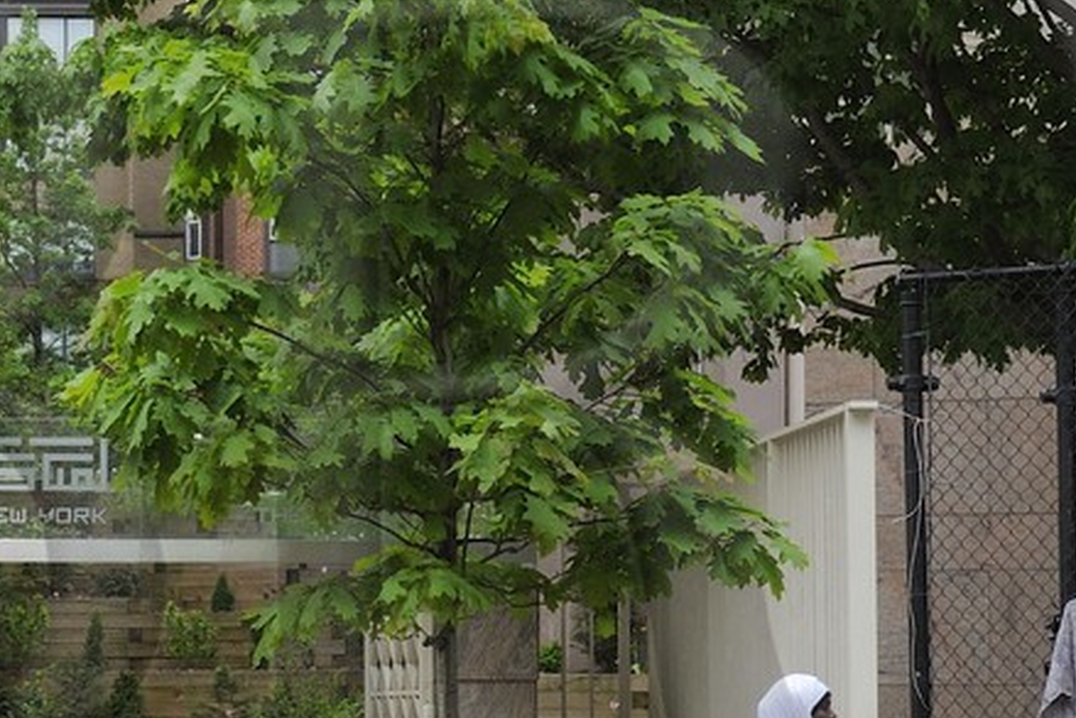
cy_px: 407
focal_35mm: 153
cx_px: 216
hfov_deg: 13.4
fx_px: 4574
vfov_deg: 9.0
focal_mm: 42
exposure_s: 1/160
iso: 400
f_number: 10
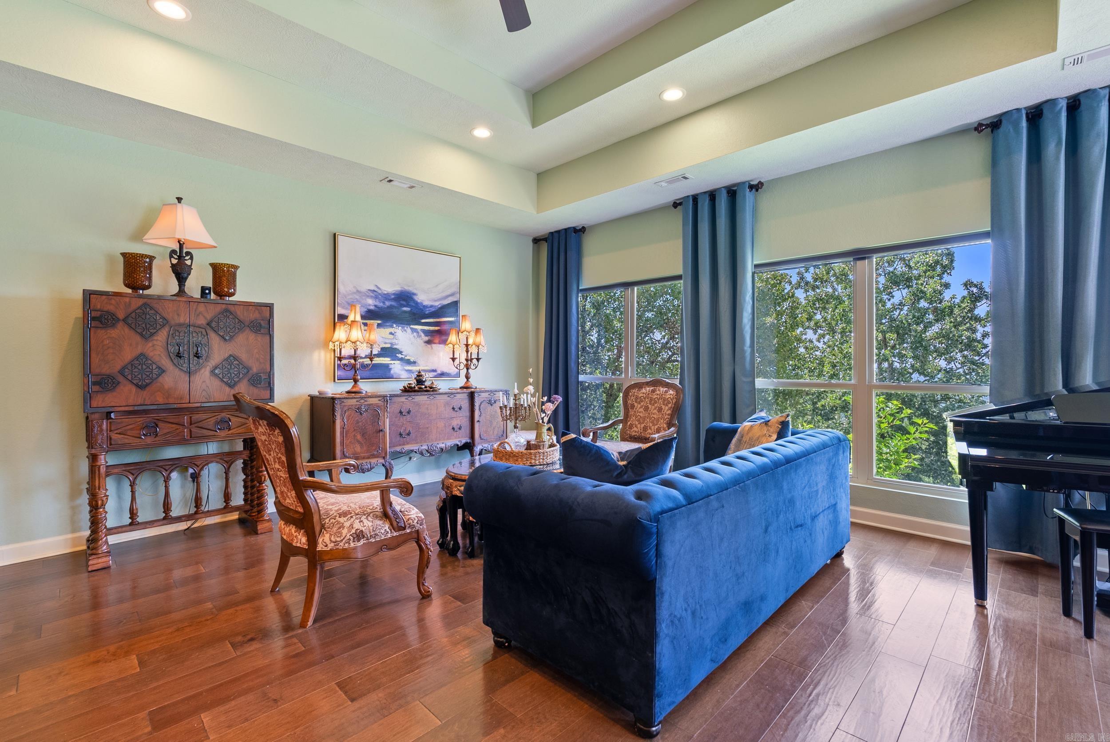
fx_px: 494
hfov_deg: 96.7
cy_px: 371
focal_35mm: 16
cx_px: 555
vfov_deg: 73.8
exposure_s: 1.3
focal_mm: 16
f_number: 9
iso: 250
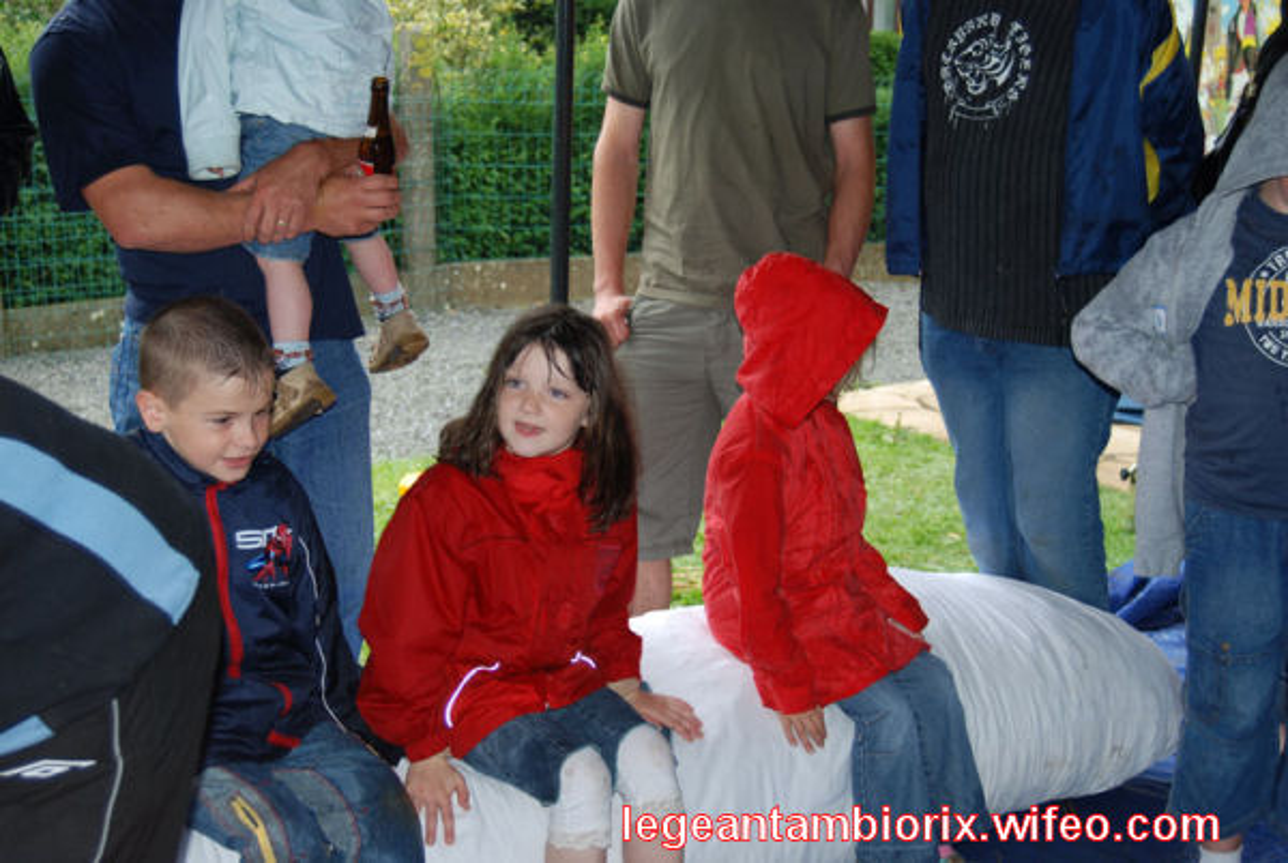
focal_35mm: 52
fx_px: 1881
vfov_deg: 25.8
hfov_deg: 37.8
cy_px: 432
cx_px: 644
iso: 100
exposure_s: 1/60
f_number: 4
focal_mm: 35
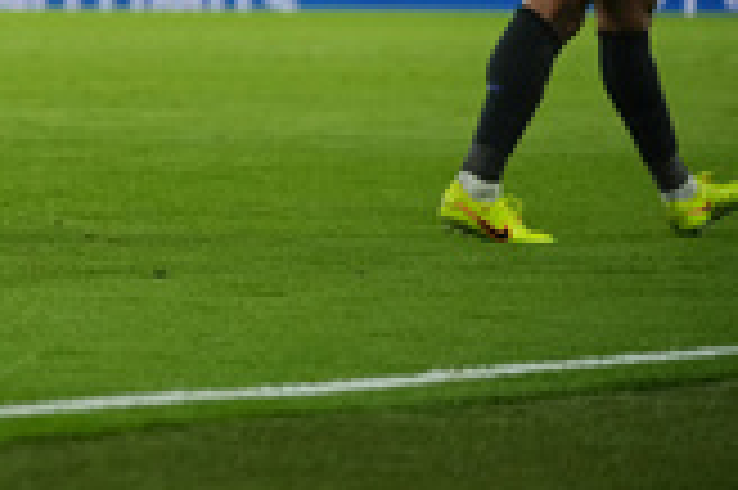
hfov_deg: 5.5
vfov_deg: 3.7
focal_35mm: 372
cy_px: -196
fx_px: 7618
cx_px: -342
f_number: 2.8
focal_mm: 119
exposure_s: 1/2000
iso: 2000
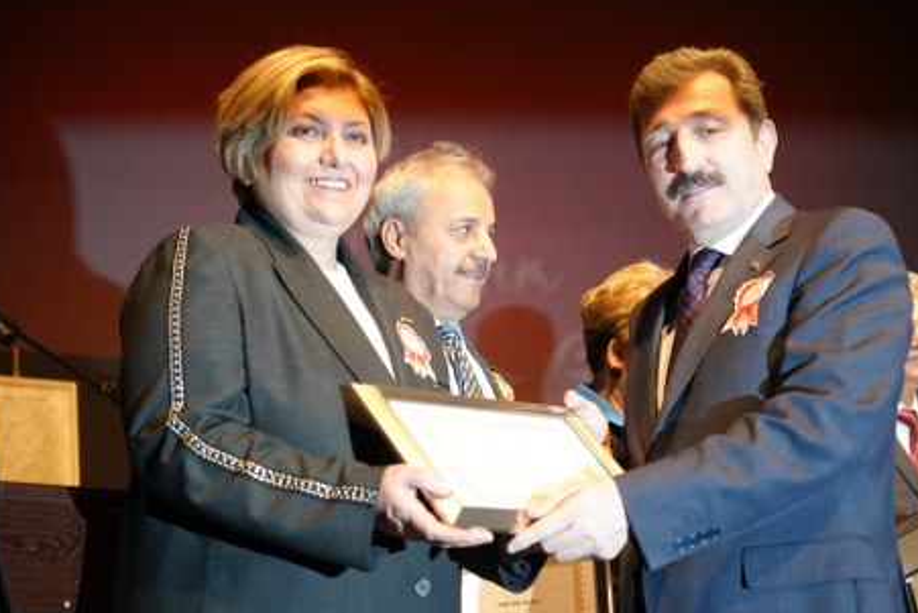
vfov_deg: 20.6
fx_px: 1683
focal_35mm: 66
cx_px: 458
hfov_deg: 30.5
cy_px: 298
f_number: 4
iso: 4000
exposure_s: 1/160
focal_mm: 63
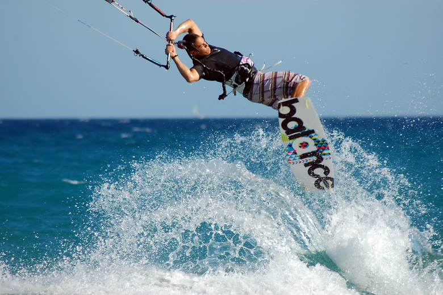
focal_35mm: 450
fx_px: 5534
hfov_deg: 4.6
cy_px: 148
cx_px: 222
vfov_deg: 3.1
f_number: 5.6
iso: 200
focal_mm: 300
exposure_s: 1/640
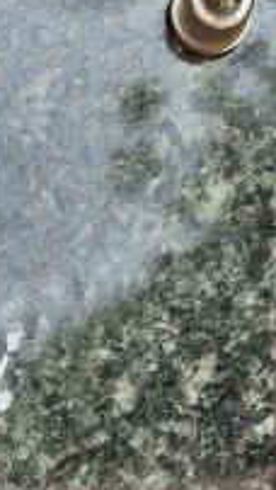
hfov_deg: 7.8
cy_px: 1038
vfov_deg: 12.4
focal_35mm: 149
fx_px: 1934
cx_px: -298
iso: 100
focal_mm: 5.4
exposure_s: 1/180
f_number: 1.8
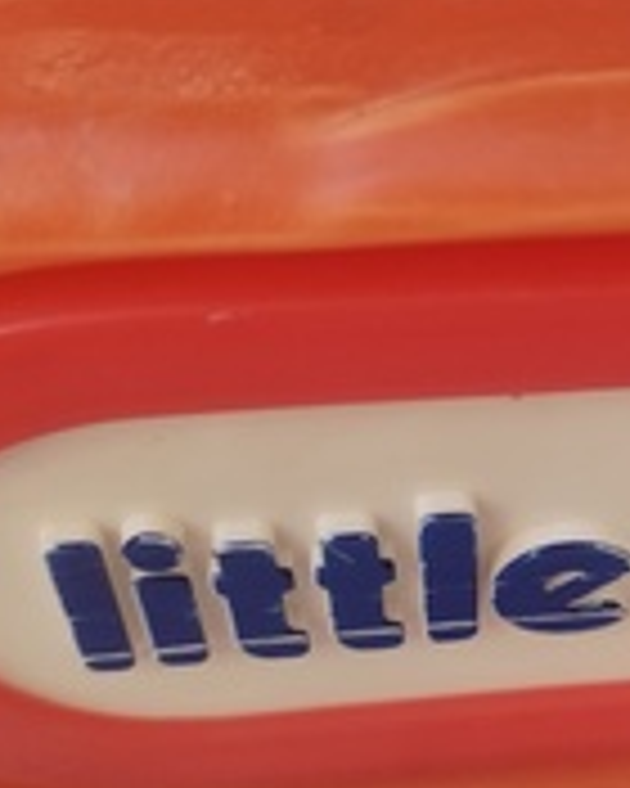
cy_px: 462
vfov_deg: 25.7
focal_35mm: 74
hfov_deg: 20.1
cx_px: 614
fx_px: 1725
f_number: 1.8
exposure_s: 1/120
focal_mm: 4.75
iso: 175
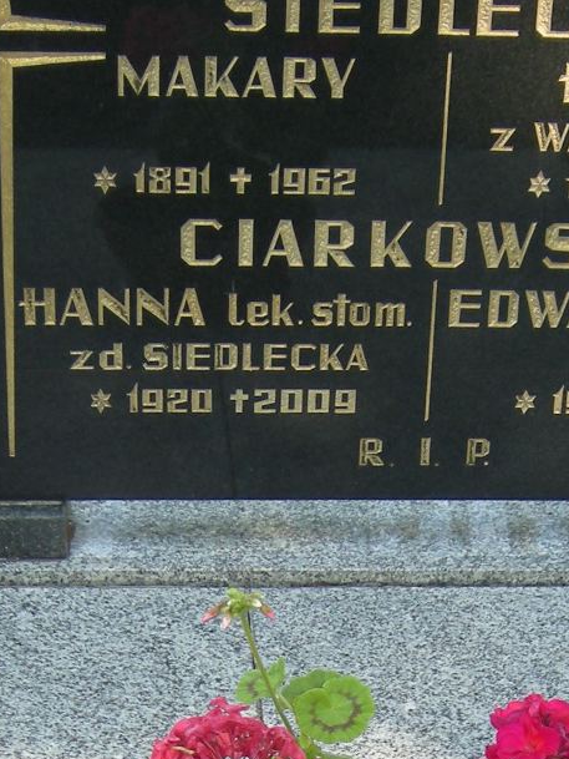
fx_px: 2169
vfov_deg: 19.0
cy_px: 851
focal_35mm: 99
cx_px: 301
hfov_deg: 14.9
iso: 64
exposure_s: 1/82
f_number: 2.9
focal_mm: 5.3
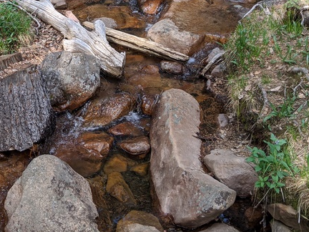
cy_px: -39
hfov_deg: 29.6
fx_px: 571
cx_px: 66
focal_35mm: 64
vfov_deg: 21.4
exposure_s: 1/286
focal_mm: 4.44
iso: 53
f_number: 1.8
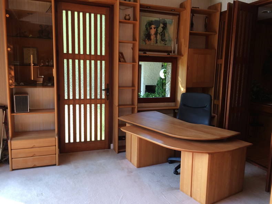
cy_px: 102
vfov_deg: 48.2
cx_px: 136
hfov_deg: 61.7
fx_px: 228
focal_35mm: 29
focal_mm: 4.15
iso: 40
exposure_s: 1/50
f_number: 2.2
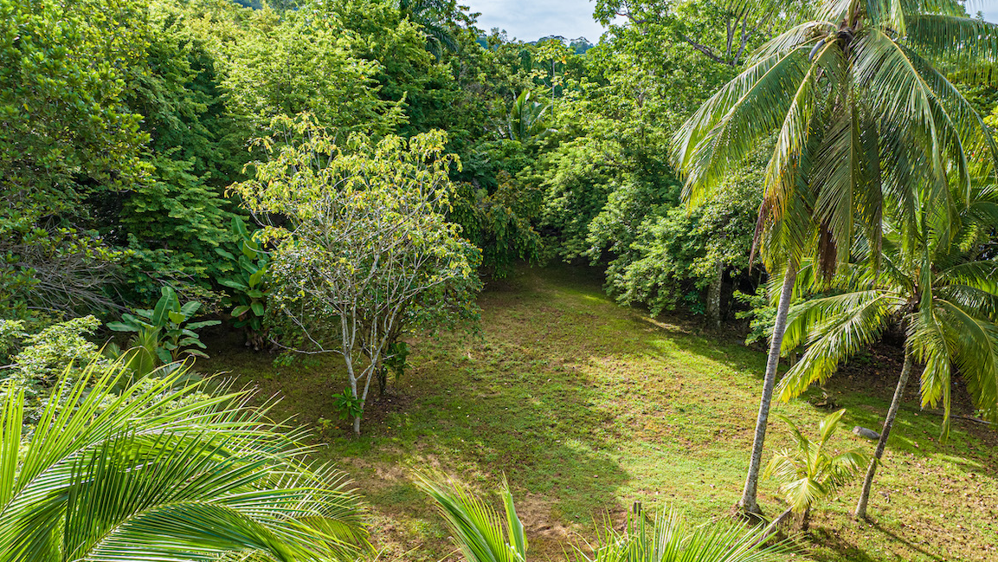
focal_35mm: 29
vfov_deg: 39.6
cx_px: 517
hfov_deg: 66.0
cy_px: 383
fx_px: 768
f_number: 2.8
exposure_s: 1/2000
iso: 420
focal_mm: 12.29
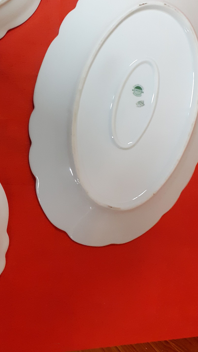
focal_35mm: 44
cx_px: 42
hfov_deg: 26.6
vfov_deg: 45.2
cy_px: 101
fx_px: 411
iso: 250
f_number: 1.9
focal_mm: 3.6
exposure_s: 1/25
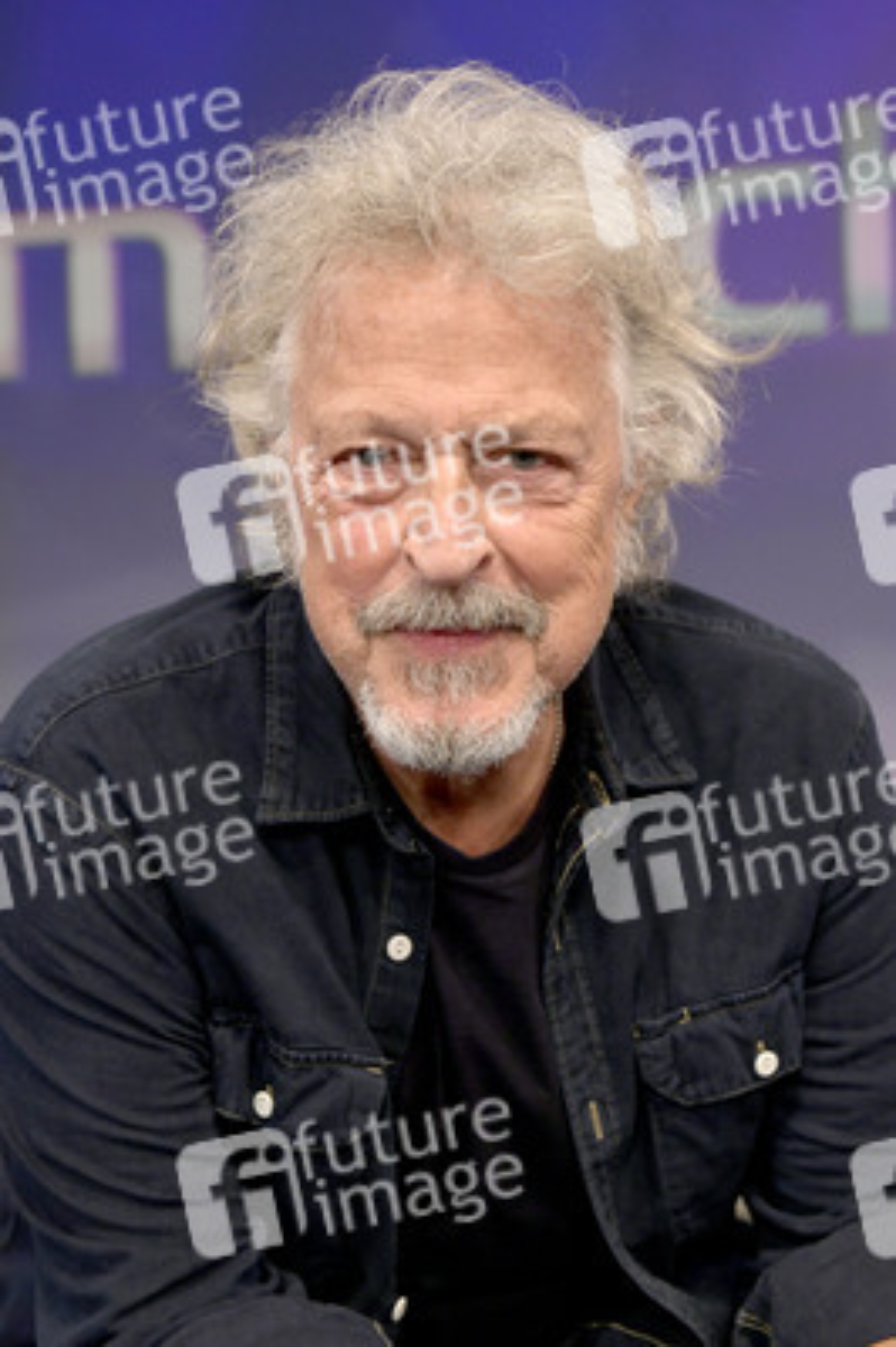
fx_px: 2094
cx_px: 448
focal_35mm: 56
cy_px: 674
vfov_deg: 35.7
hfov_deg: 24.2
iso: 1600
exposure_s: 1/250
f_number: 6.3
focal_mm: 56
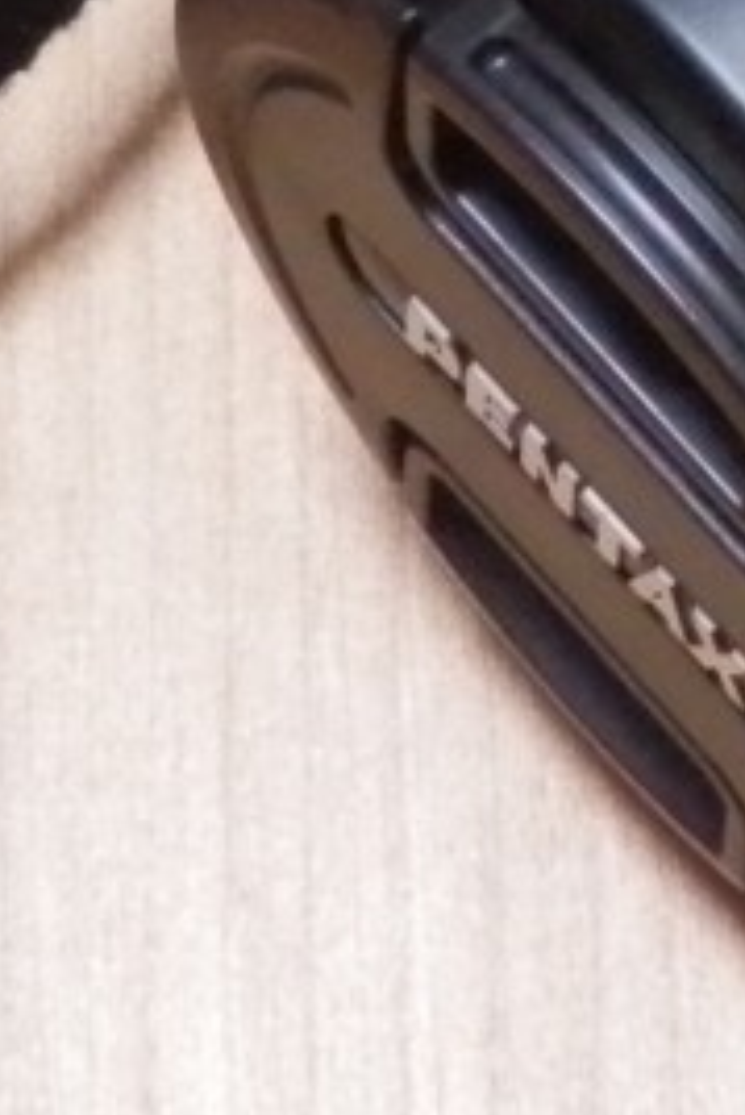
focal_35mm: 238
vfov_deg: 8.5
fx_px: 7378
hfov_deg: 5.7
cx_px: 1482
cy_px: -478
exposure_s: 1/60
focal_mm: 10.8
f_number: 4.2
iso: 1600
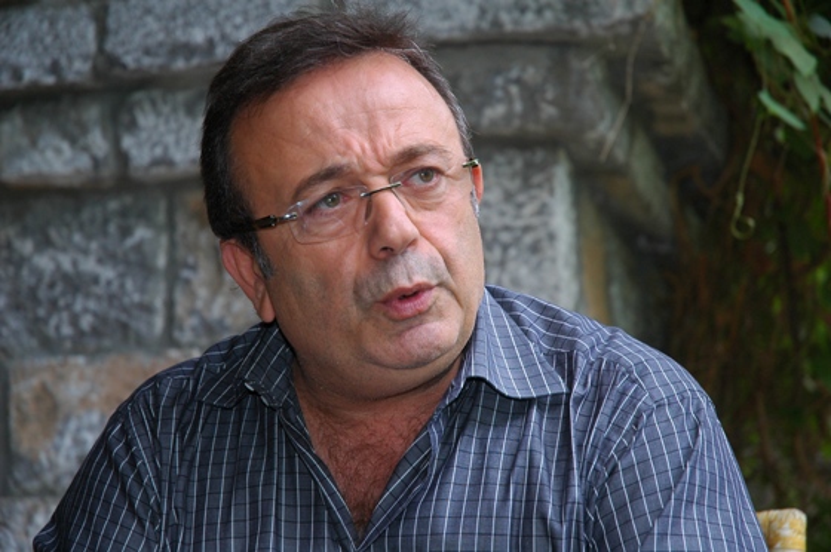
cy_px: 276
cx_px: 416
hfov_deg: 19.5
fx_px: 2421
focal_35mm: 105
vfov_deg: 13.0
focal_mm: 70
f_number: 4.5
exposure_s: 1/125
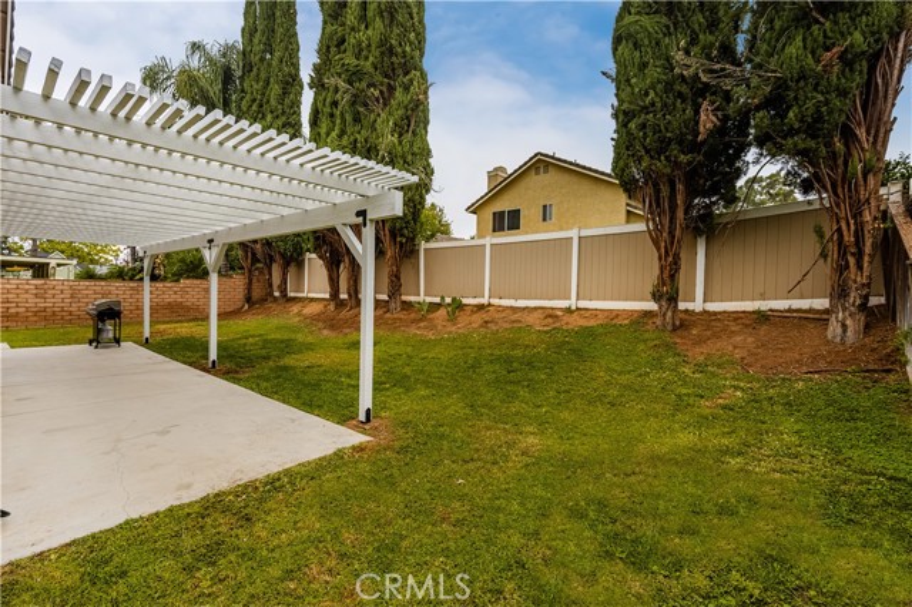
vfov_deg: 81.1
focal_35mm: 14
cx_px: 456
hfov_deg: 104.3
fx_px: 354
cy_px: 304
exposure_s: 1/500
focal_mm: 14
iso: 125
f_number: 5.6
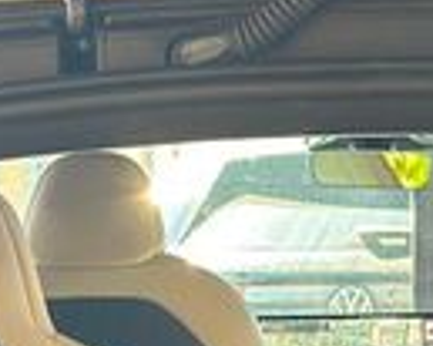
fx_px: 2971
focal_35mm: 232
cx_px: 352
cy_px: 689
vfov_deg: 6.5
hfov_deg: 8.3
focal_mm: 6.86
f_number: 1.78
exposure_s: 1/60
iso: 125
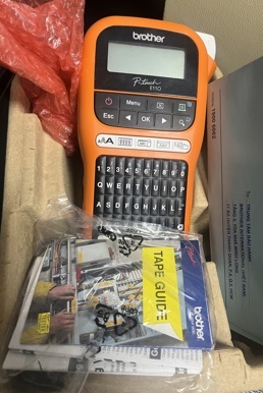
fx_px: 306
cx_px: 135
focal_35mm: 28
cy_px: 196
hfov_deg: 46.5
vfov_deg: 65.4
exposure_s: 1/50
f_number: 1.6
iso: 200
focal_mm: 5.1
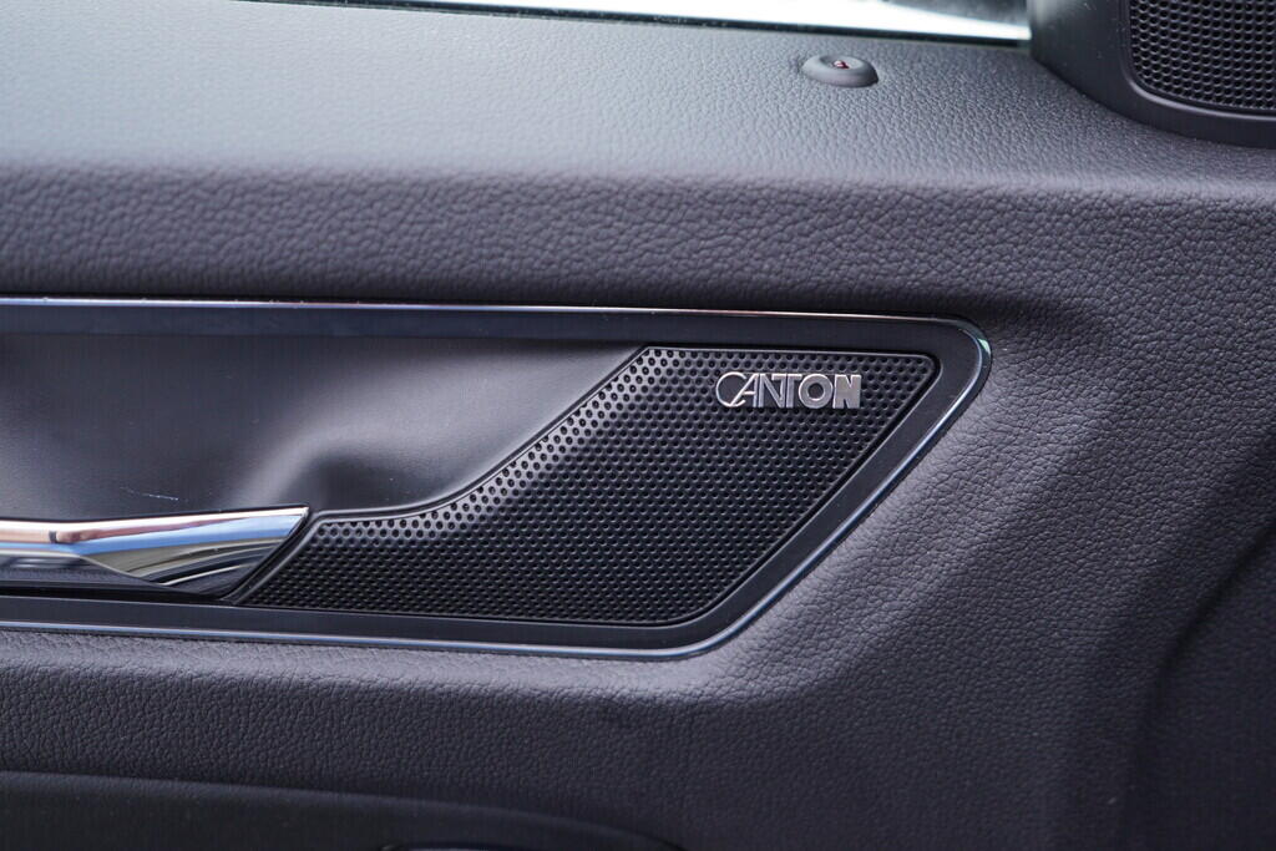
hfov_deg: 53.1
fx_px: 1276
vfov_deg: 36.9
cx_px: 638
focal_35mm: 36
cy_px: 426
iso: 200
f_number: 2.8
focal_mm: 24
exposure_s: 1/40
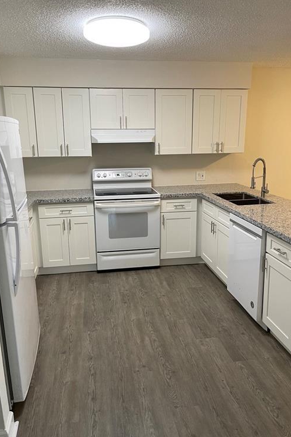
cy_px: 212
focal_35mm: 28
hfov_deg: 46.4
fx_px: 340
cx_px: 144
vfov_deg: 65.5
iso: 100
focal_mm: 5.1
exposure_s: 1/60
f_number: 1.6
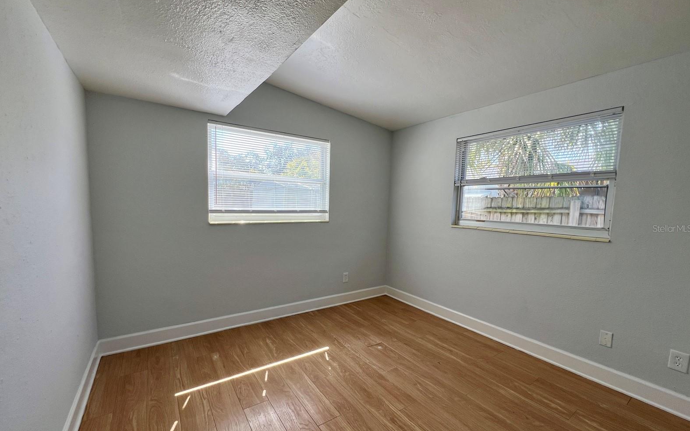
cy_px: 228
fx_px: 263
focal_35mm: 14
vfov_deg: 78.5
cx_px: 343
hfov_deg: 105.3
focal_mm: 1.57
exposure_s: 1/171
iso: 32
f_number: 1.8
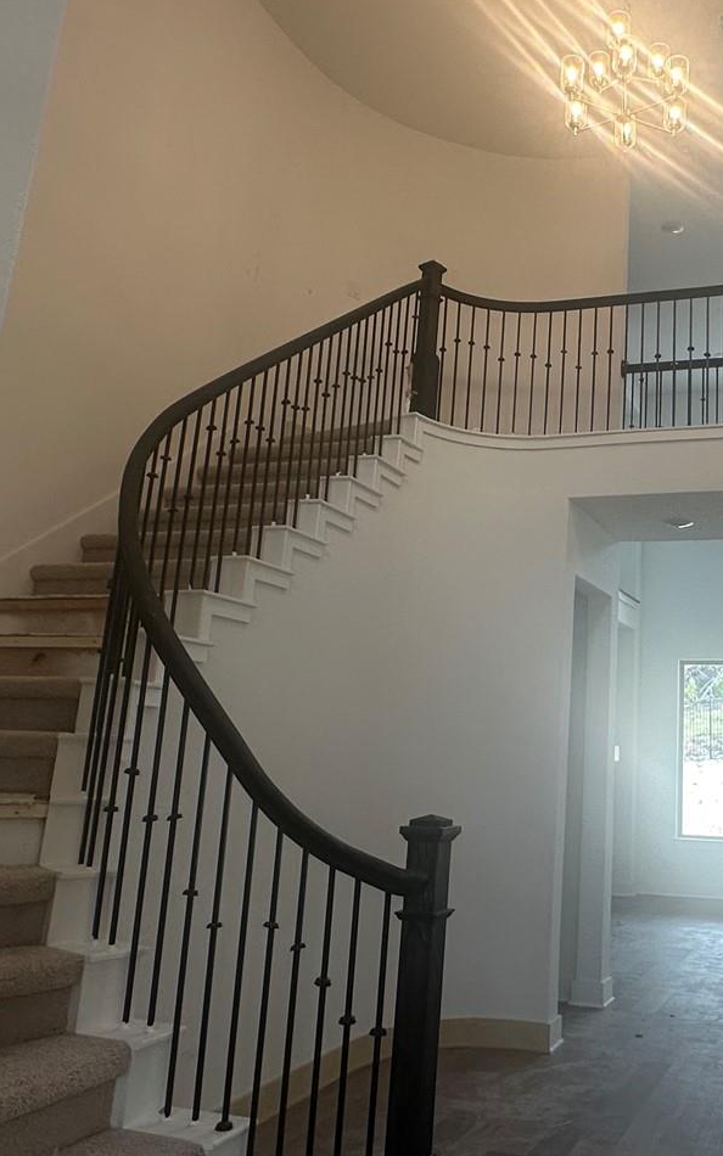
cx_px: 602
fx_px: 1009
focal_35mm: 32
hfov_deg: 37.7
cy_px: 493
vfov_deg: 59.4
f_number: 2.2
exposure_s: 1/120
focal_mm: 2.22
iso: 80
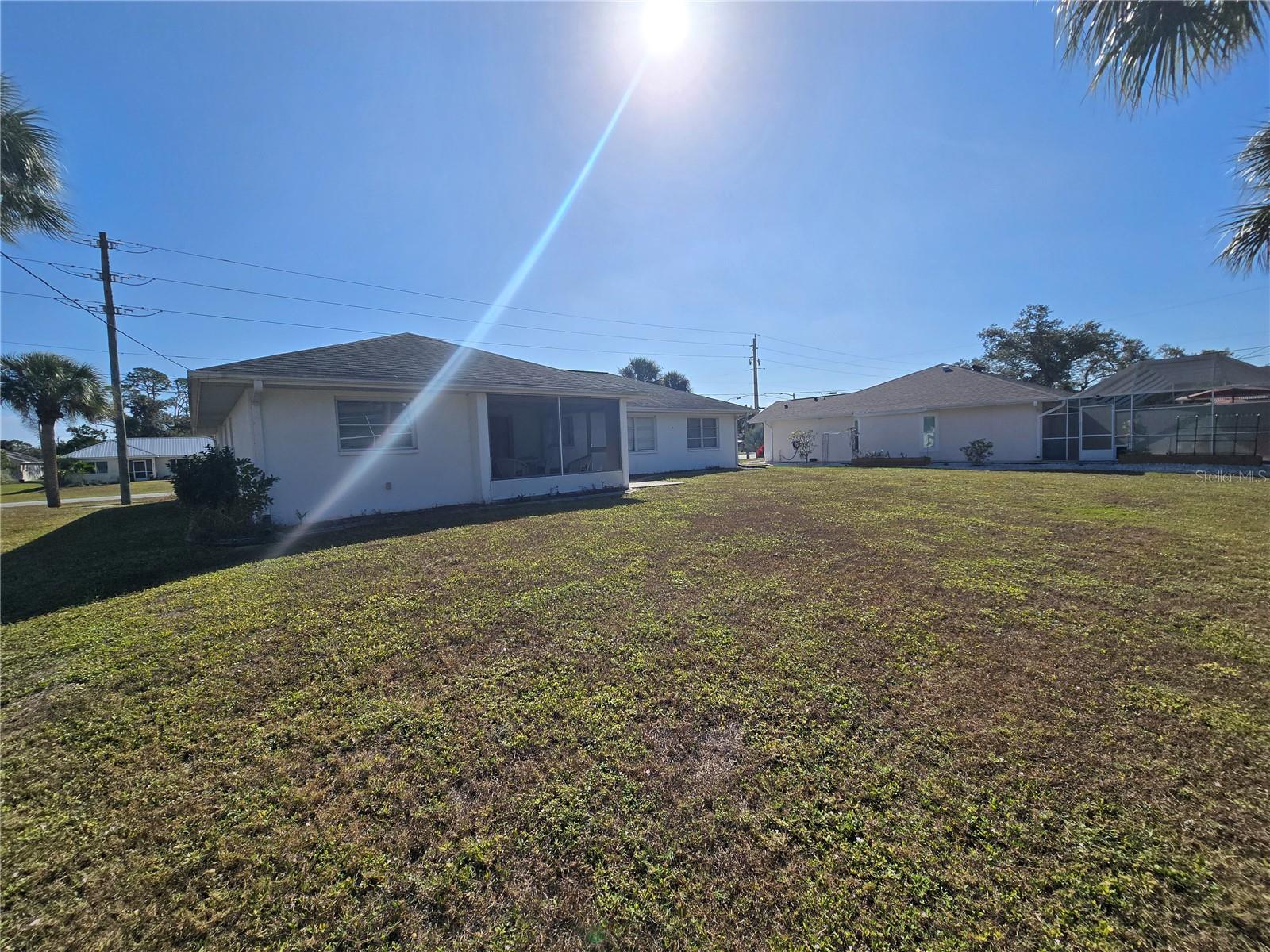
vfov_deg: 89.9
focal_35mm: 13
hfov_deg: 106.2
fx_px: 477
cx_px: 635
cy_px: 476
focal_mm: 2.2
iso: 50
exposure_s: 1/5523
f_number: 2.2
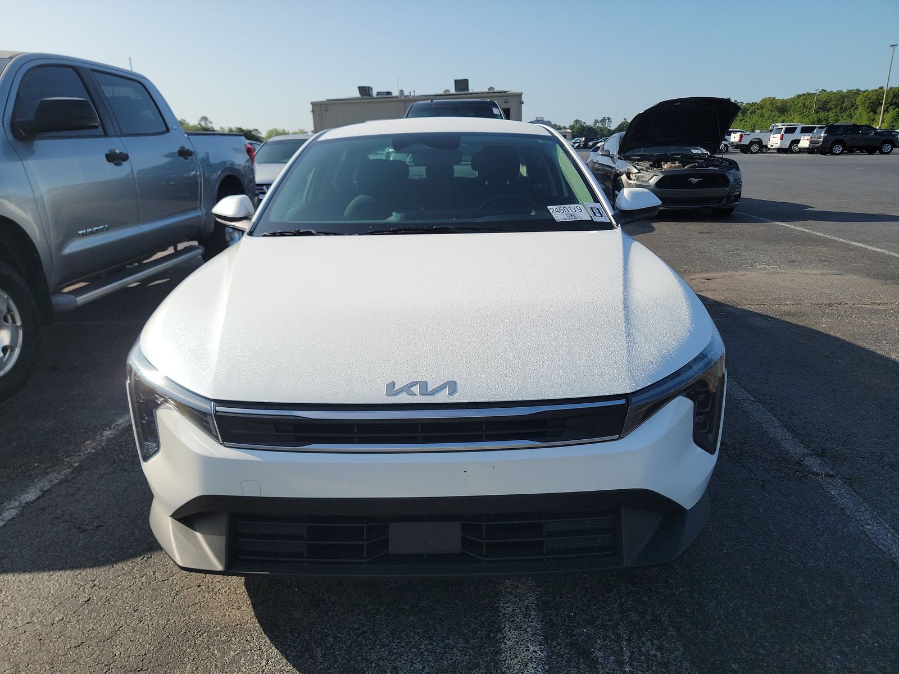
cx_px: 450
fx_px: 623
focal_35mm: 24
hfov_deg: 71.6
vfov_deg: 56.8
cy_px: 337
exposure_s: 1/957
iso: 50
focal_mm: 6.7
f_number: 1.8
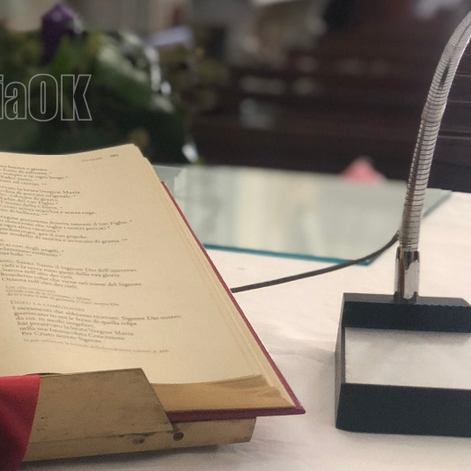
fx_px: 1586
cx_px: -6
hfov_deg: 16.5
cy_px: 163
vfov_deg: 16.9
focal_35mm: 103
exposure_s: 1/8
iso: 160
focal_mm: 6
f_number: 2.4
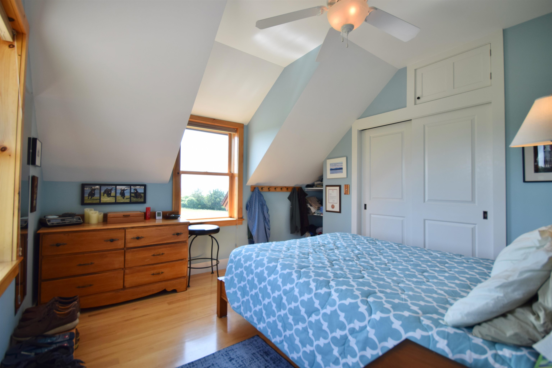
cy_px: 184
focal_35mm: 15
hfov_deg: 100.4
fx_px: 230
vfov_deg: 77.3
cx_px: 276
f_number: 6.3
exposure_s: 1/60
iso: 200
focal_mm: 10
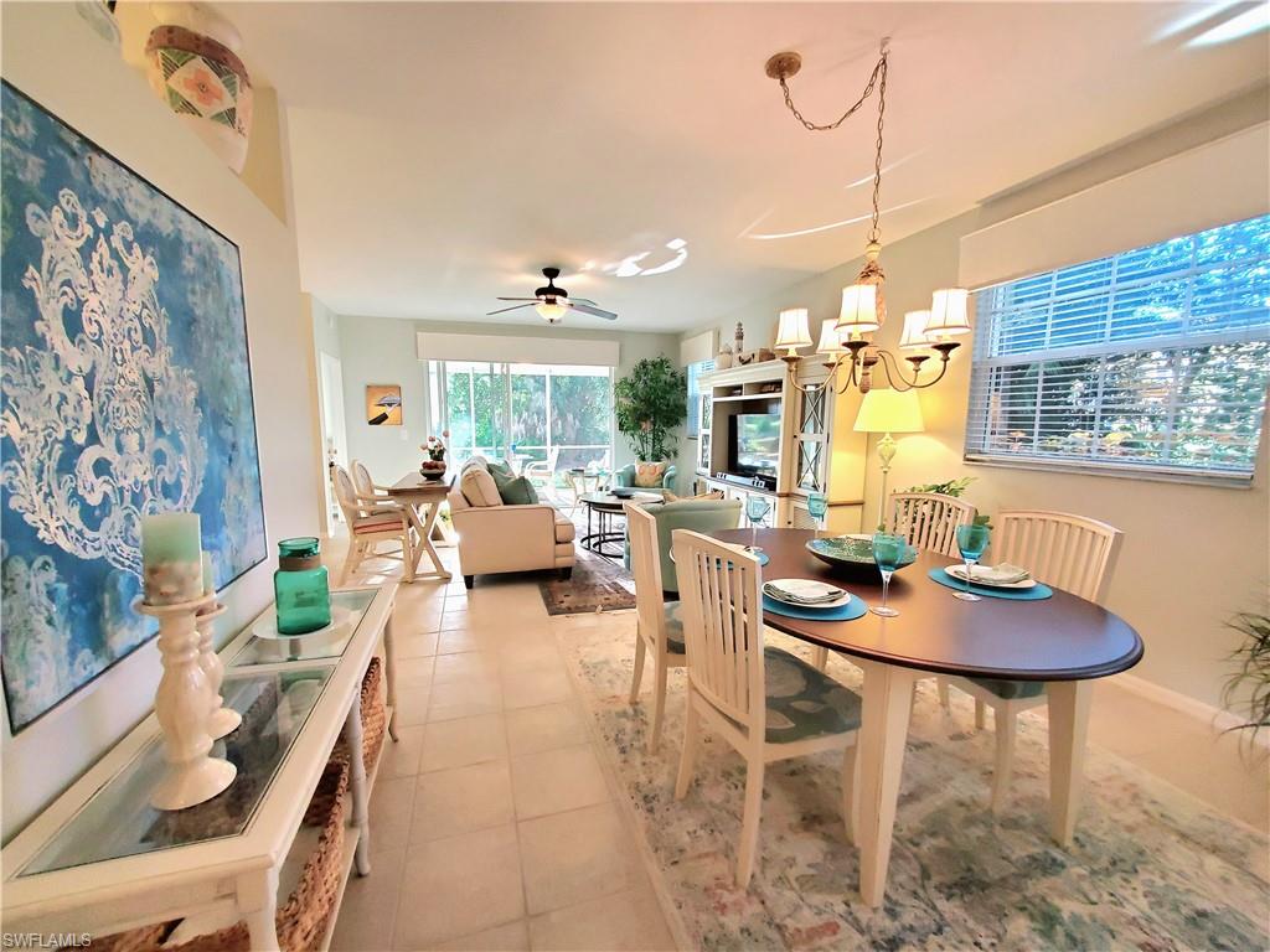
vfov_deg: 89.9
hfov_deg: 106.2
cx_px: 635
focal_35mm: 13
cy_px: 476
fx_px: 477
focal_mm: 1.8
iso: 250
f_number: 2.2
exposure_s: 1/60.2
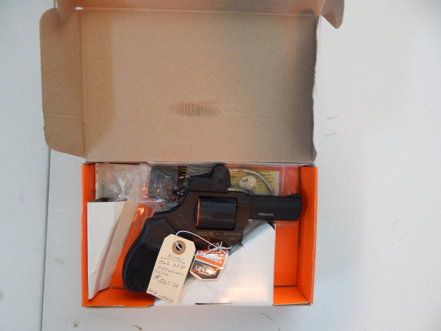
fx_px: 280
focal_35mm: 22
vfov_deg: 61.1
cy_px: 166
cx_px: 220
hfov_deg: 76.4
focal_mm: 4
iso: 400
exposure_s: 1/25
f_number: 3
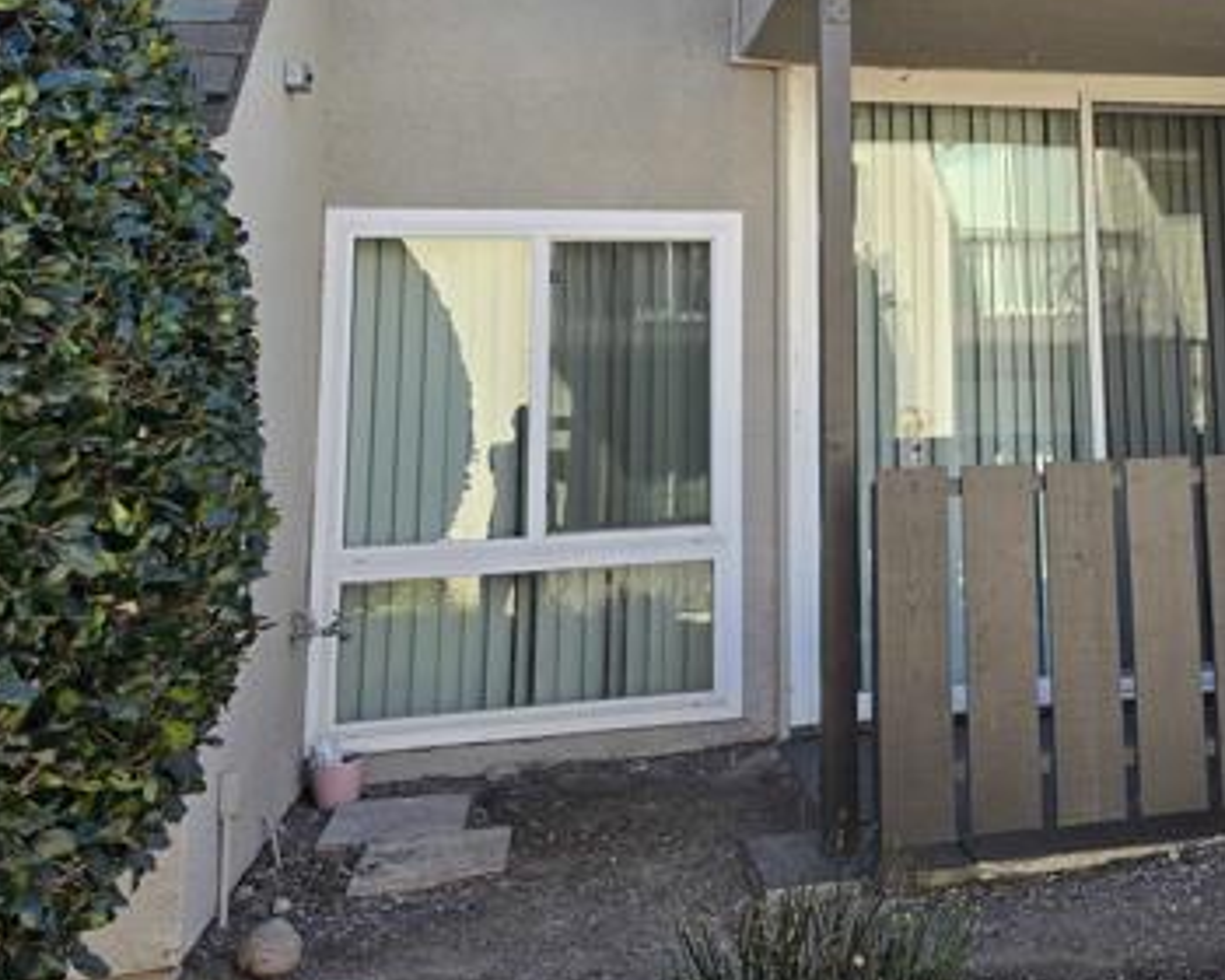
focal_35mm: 41
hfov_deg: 42.6
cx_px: 990
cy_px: 186
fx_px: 1486
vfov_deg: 35.2
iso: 16
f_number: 1.7
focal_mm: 6.3
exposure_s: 1/180
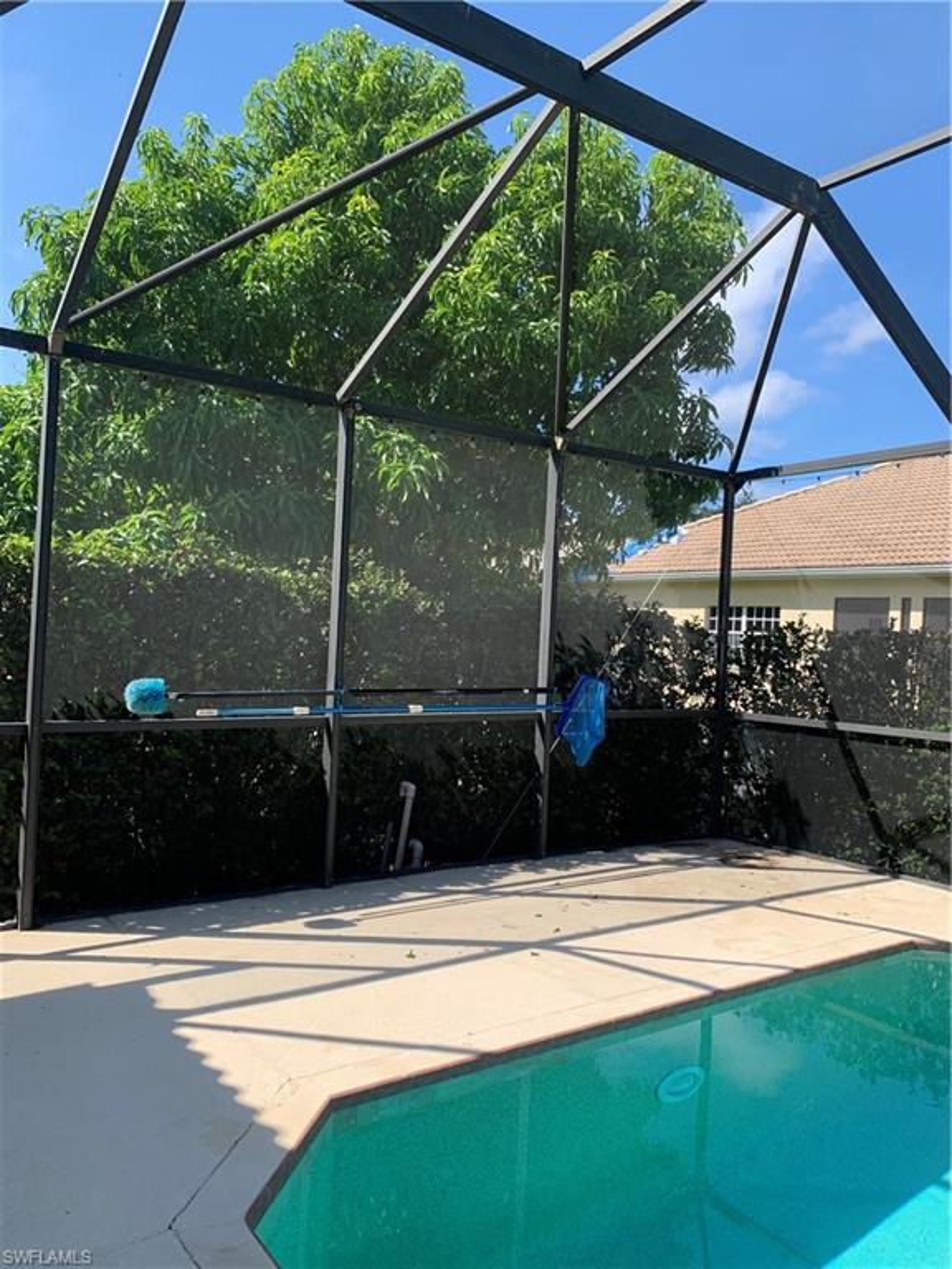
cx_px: 476
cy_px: 634
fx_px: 953
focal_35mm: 26
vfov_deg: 67.3
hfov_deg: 53.1
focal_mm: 4.25
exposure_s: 1/808
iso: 25
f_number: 1.8
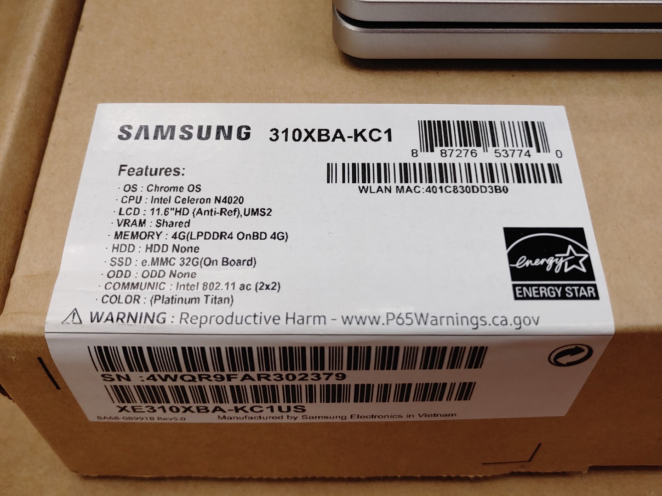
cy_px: 248
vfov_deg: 42.9
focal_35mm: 33
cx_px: 331
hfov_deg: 55.4
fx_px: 631
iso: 50
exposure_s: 1/328
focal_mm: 4.36
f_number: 1.8
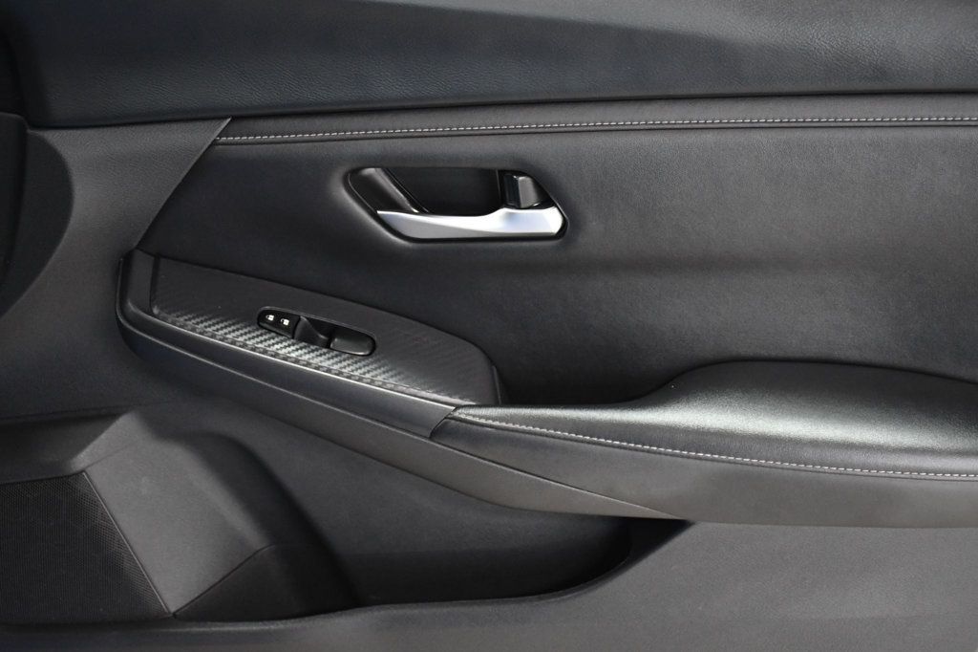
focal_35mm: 75
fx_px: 2037
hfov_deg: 27.0
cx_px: 489
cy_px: 326
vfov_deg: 18.2
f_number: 5.6
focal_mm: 50
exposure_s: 1/125
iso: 2500
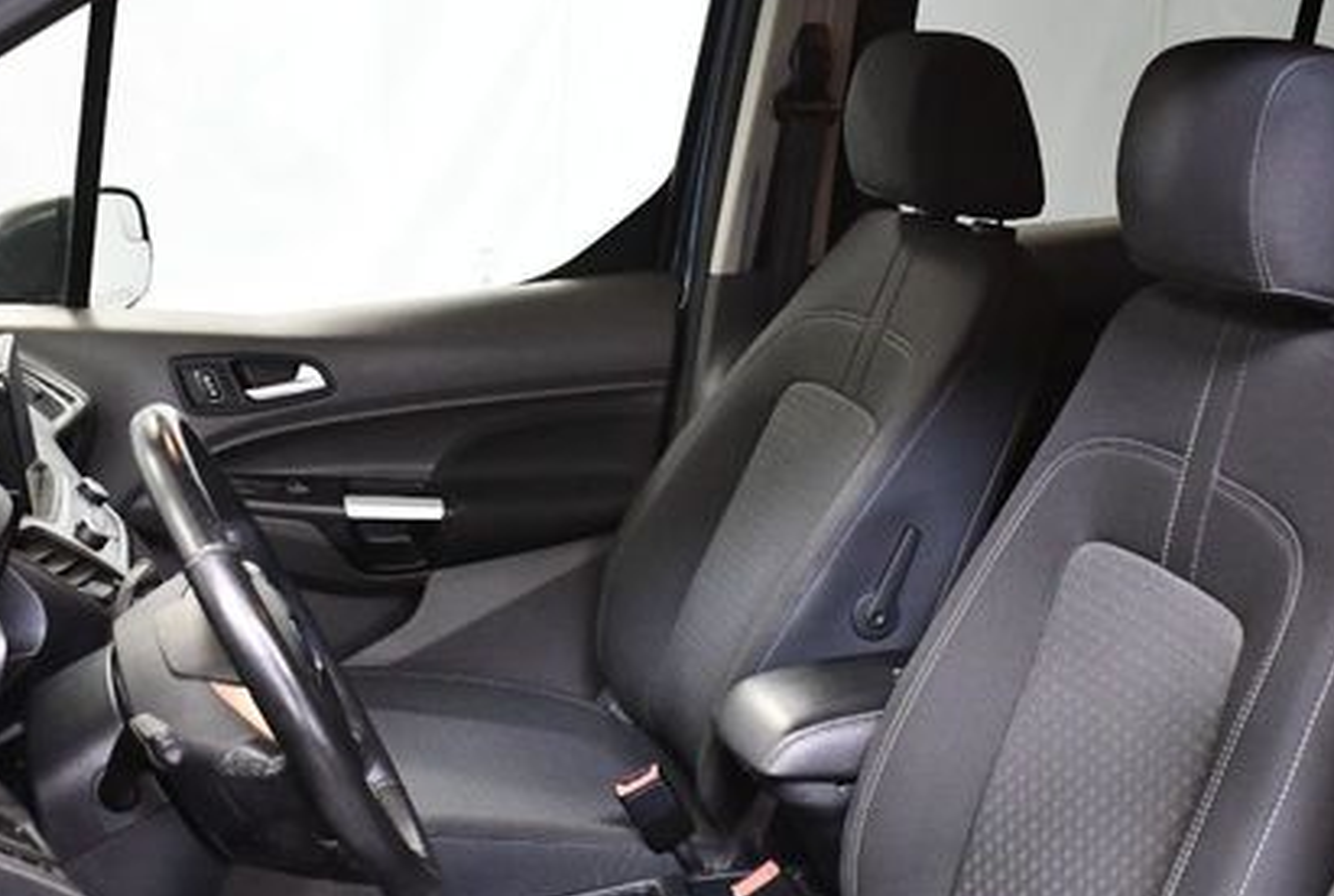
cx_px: 649
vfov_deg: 24.1
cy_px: 667
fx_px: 2080
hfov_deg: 35.6
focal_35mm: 56
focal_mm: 18
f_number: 3.5
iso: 3200
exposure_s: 1/125
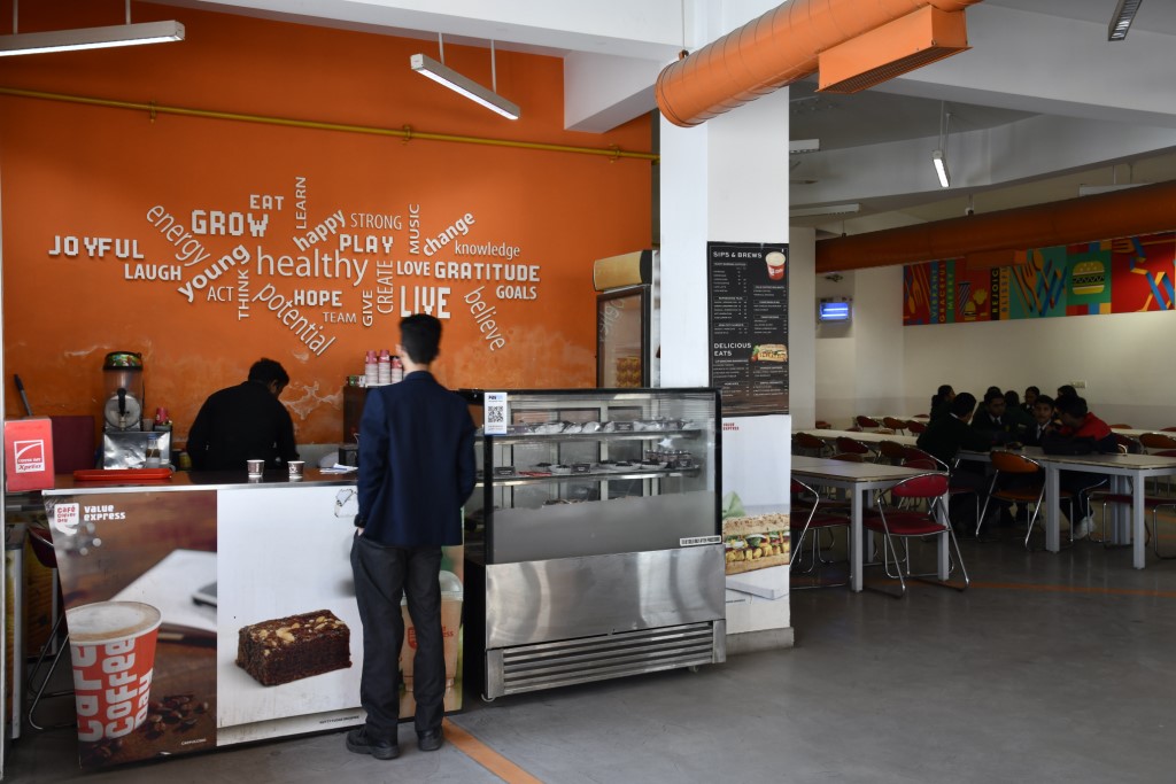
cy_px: 392
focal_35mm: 32
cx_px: 588
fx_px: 1045
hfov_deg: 58.7
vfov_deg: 41.1
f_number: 10
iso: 400
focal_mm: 32
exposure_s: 1/13
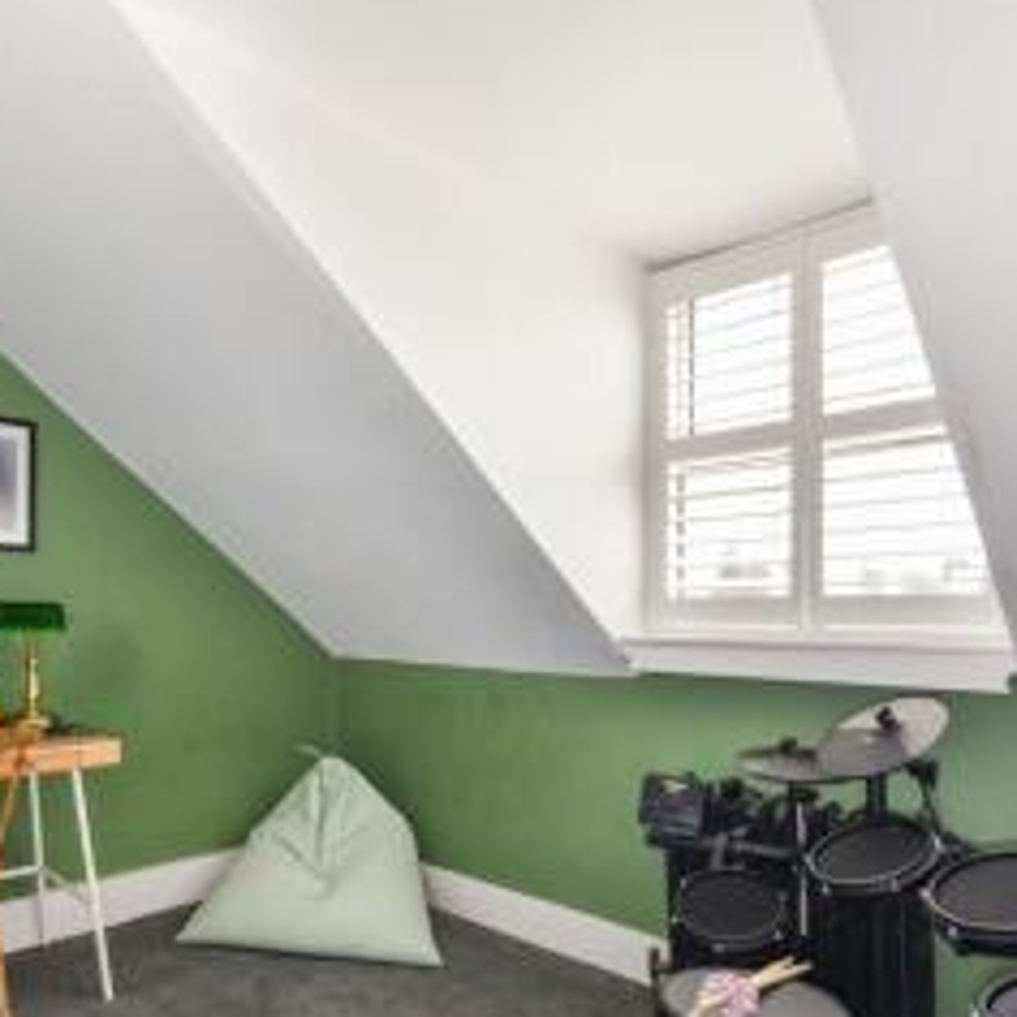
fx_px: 798
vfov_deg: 64.3
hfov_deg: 63.4
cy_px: 618
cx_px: 340
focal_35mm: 24
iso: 400
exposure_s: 1/60
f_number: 8
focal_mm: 14
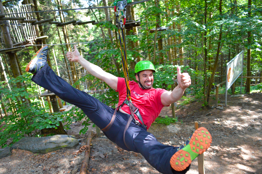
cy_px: 87
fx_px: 196
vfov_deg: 47.8
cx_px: 131
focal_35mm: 27
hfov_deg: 67.4
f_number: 3.5
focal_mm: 18
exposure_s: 1/500
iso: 2800
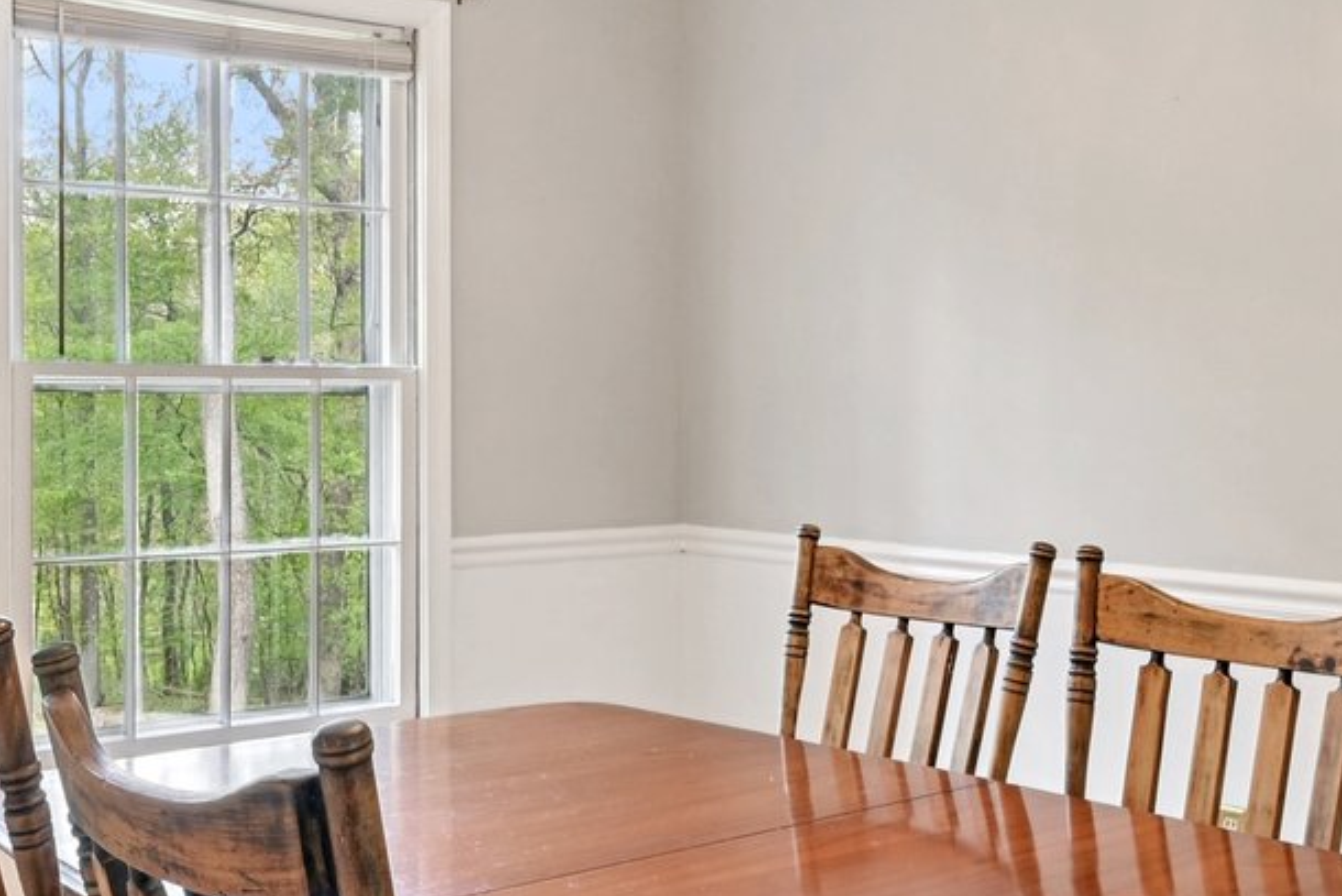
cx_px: 686
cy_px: 435
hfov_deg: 41.9
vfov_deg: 28.7
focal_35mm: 47
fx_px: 1752
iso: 400
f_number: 8
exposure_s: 1/13
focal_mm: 14
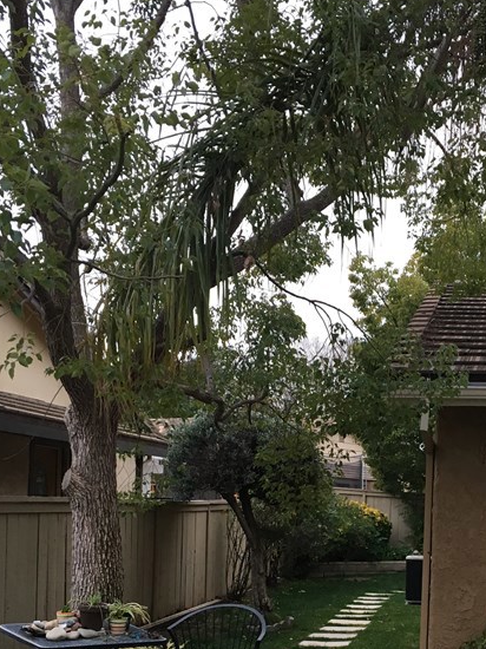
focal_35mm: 54
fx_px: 1012
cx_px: 386
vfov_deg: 34.6
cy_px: 511
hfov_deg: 26.5
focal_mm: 4.15
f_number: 2.2
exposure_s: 1/30
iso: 32
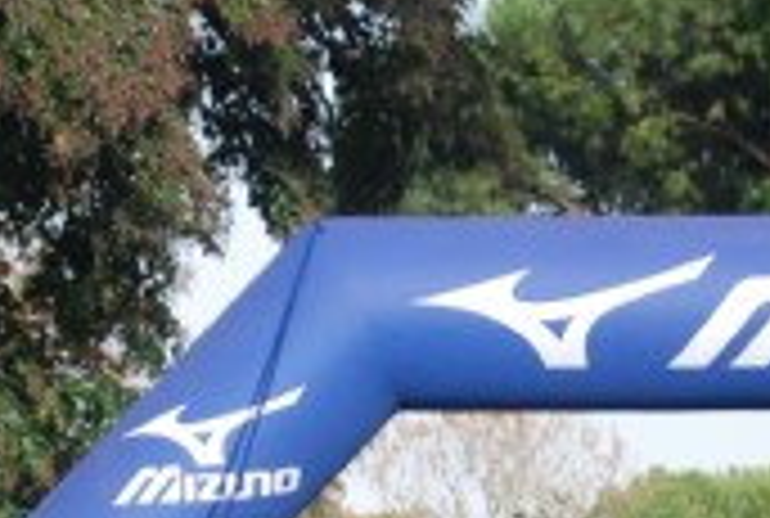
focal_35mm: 347
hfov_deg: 5.9
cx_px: 626
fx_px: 7441
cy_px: 894
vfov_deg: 4.0
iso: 1000
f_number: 5.3
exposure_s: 1/1250
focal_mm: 66
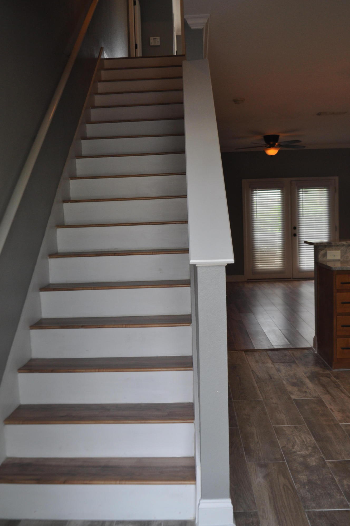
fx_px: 548
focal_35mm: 38
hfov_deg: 35.4
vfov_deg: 51.3
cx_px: 175
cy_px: 263
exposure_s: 1/125
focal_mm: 25
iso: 400
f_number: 5.6
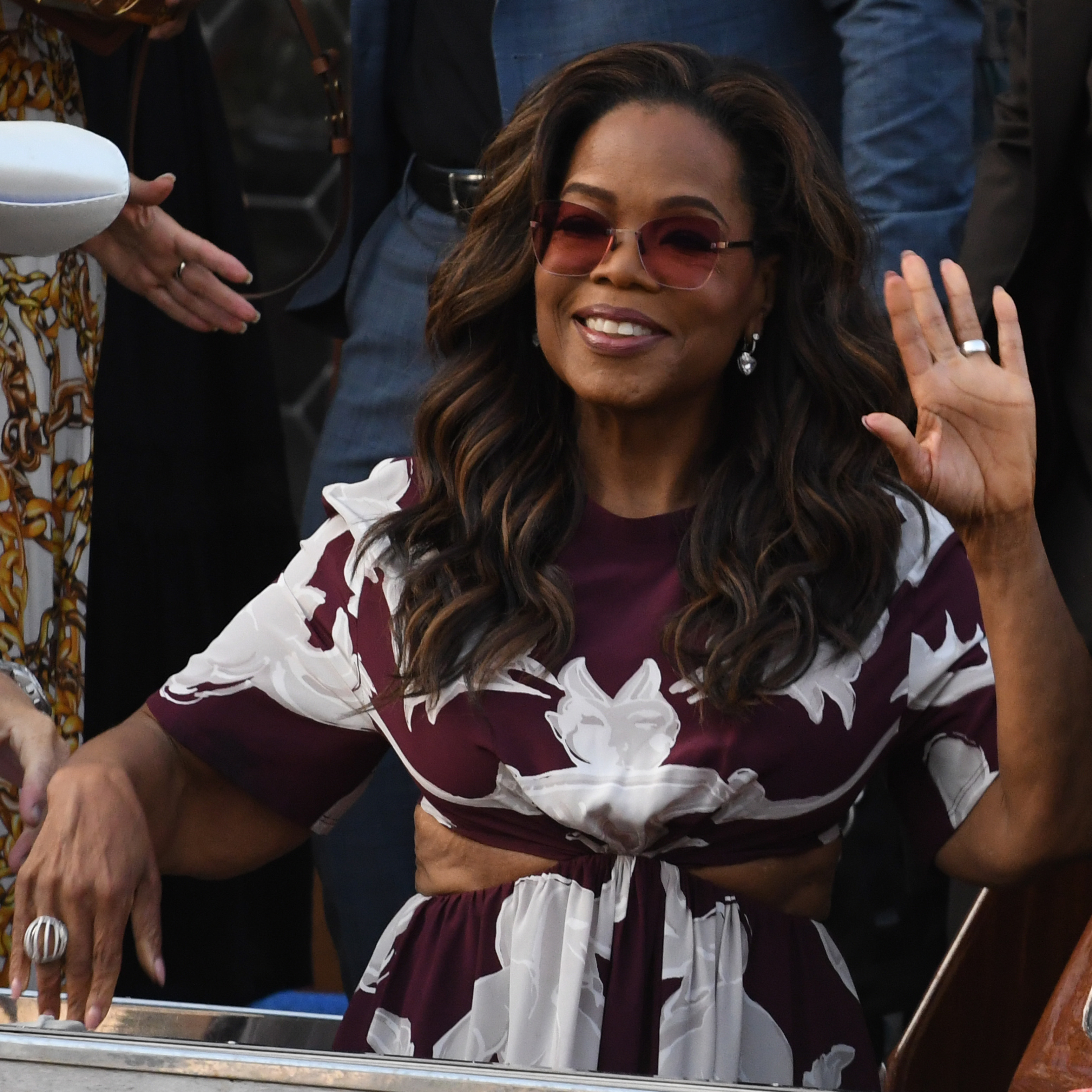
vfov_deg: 4.5
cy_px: 585
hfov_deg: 4.5
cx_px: 616
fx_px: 13848
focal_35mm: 388
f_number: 8
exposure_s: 1/500
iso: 1600
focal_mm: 170
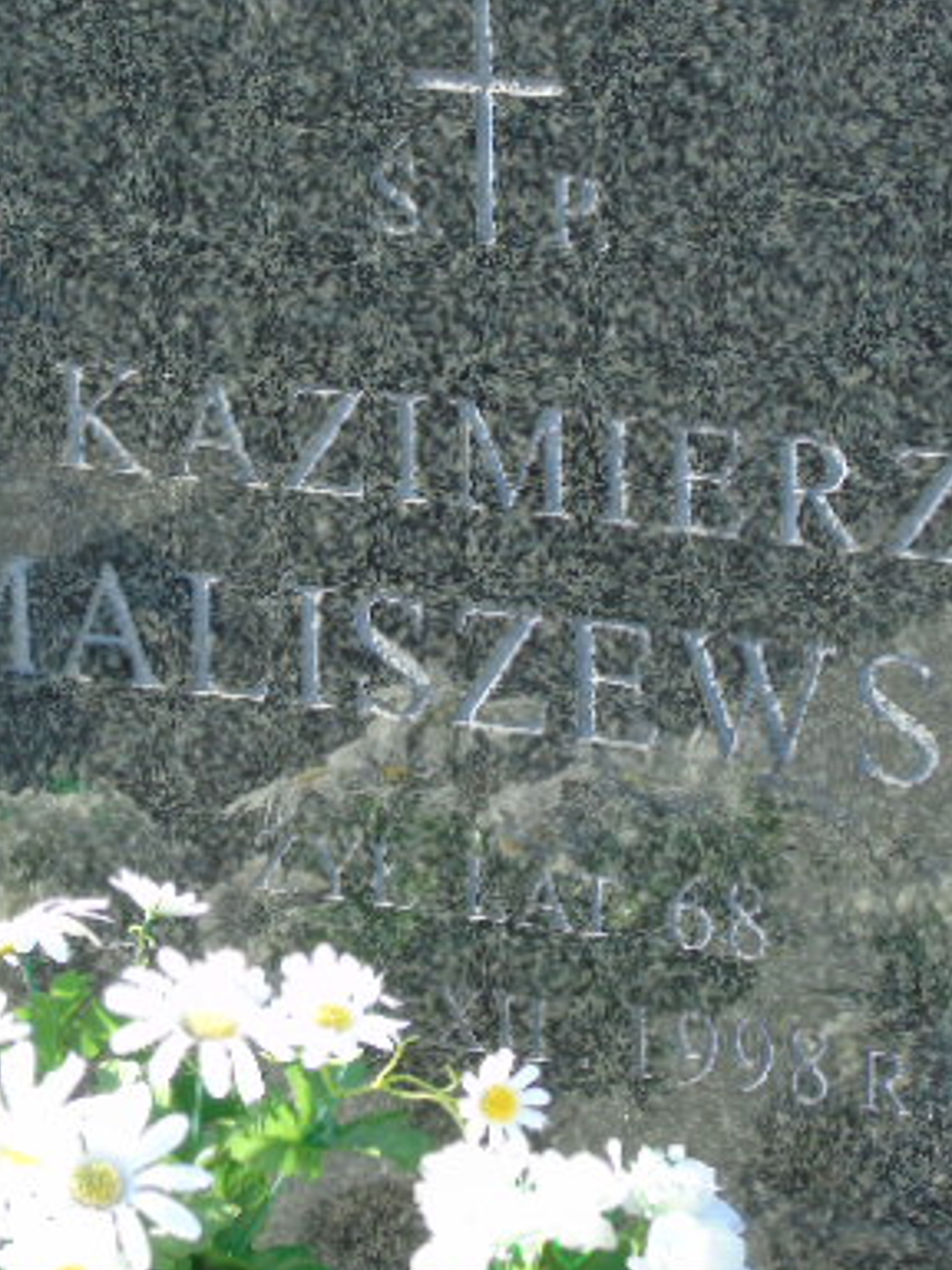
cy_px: 595
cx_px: 383
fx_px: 6600
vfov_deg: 11.0
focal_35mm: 180
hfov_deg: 8.2
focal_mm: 19
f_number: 4.4
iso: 80
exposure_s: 1/100
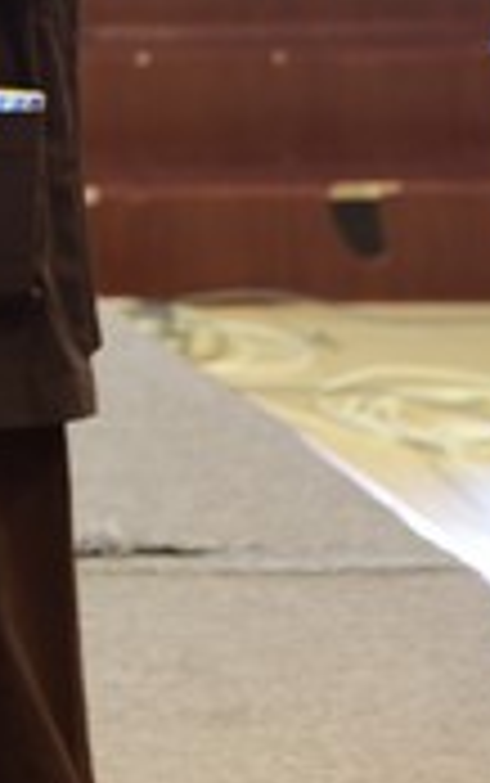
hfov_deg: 5.5
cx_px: -342
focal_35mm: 236
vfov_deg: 8.6
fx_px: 5034
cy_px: -594
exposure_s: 1/50
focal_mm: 62
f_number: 4
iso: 1000
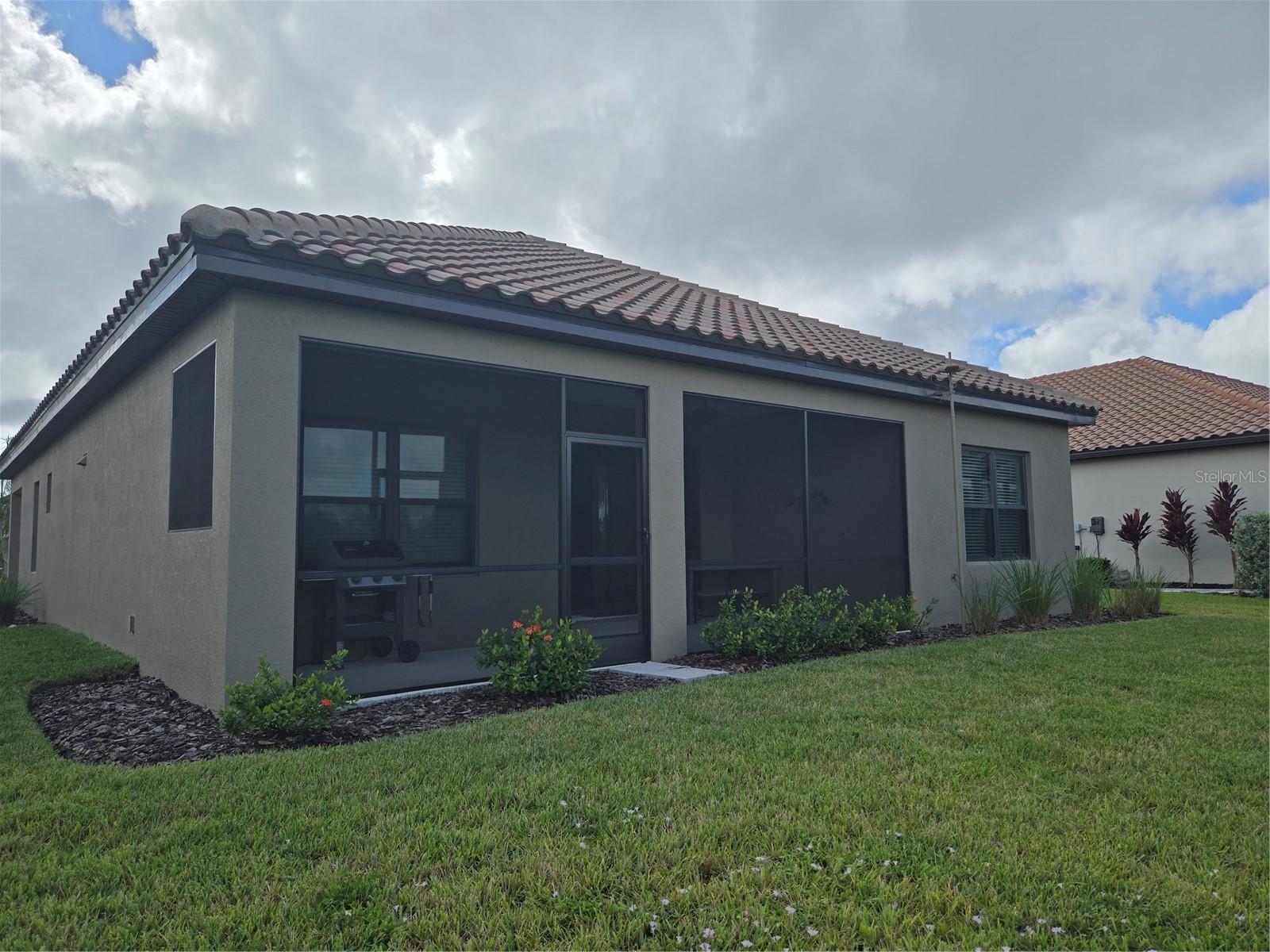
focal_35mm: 23
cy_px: 476
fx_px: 844
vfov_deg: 58.9
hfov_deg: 73.9
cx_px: 635
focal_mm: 5.4
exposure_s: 1/3160
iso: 25
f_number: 1.8
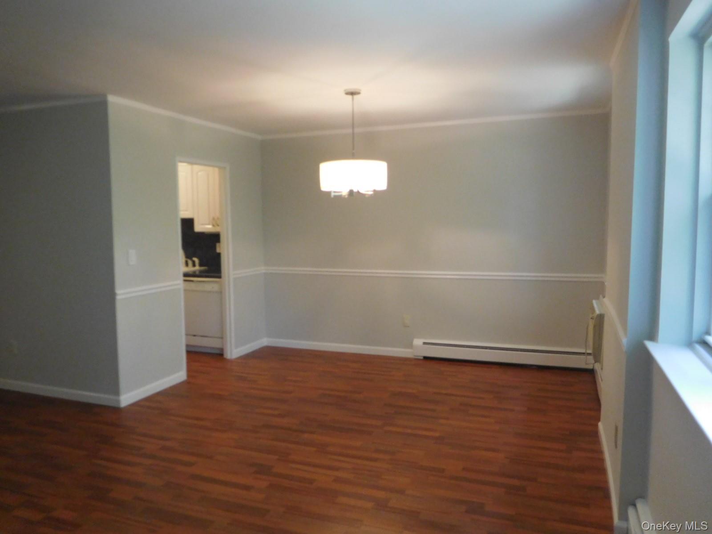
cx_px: 356
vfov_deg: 54.9
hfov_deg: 69.4
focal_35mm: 25
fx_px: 514
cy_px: 267
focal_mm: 4.5
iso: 400
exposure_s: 1/30
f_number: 3.4
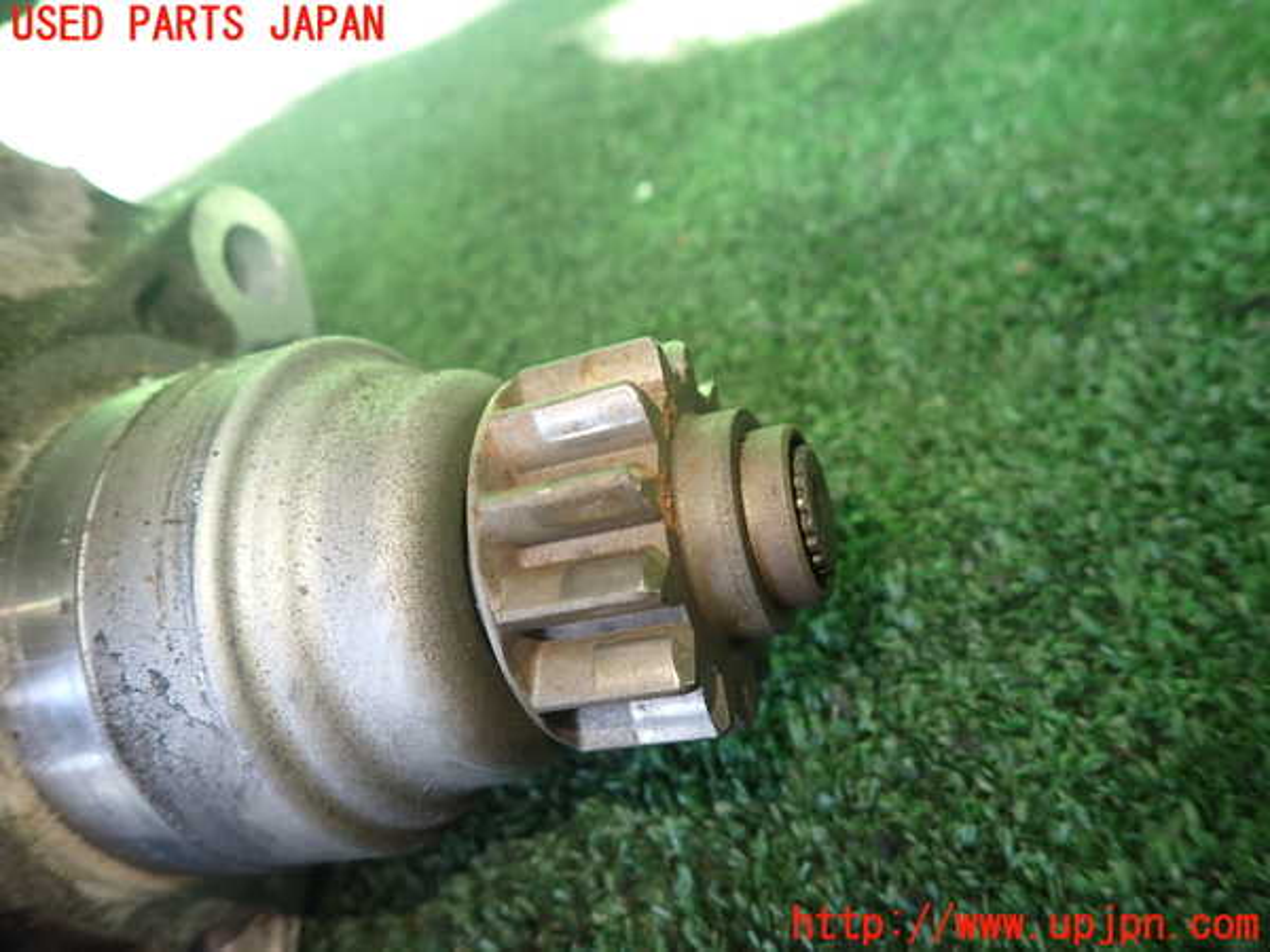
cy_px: 476
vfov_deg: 54.9
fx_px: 917
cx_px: 635
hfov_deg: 69.4
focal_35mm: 25
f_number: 2
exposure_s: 1/60
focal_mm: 4.5
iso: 200
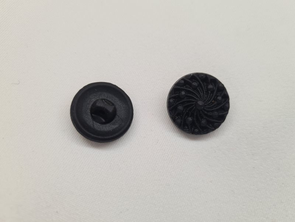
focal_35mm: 26
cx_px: 148
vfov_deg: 53.1
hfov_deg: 67.3
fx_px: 222
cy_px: 111
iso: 50
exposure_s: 1/187
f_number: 1.8
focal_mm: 5.4
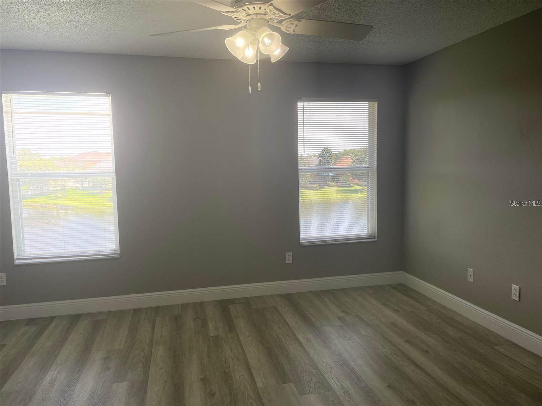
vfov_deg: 53.1
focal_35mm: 26
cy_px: 203
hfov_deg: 67.3
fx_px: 407
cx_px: 271
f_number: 1.6
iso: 32
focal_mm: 4.2
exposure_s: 1/324
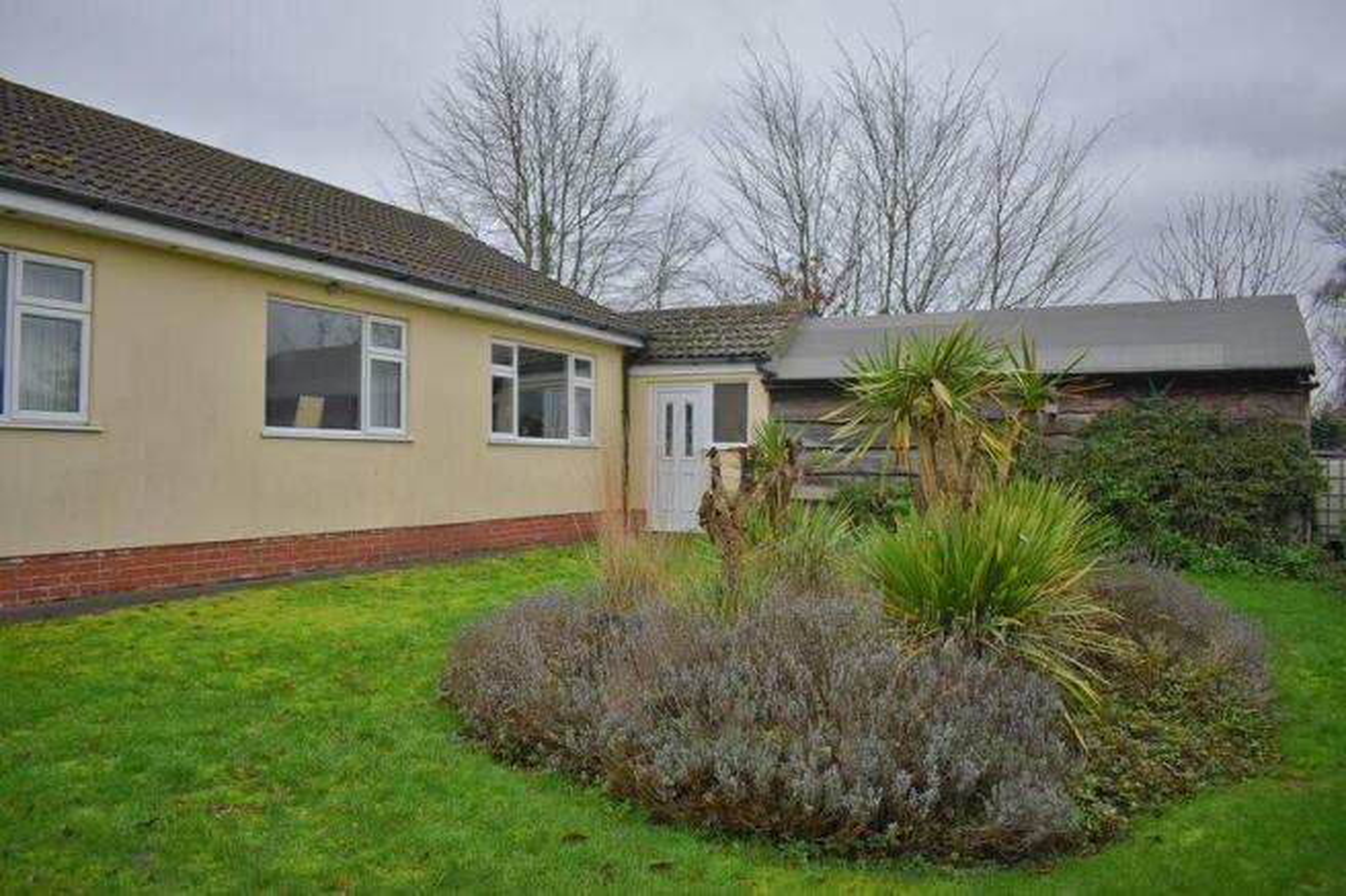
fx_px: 1009
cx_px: 673
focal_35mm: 27
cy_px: 448
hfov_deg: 67.4
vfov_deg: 47.9
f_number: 4
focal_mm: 18
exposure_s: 1/250
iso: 400
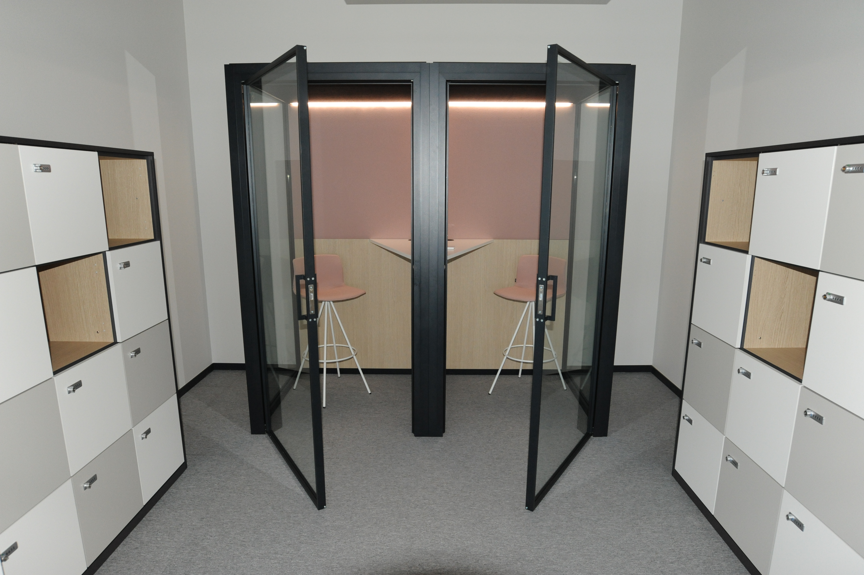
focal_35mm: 22
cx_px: 432
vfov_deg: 57.2
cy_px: 288
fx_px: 528
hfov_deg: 78.6
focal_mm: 22
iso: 2000
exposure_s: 1/60
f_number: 5.6
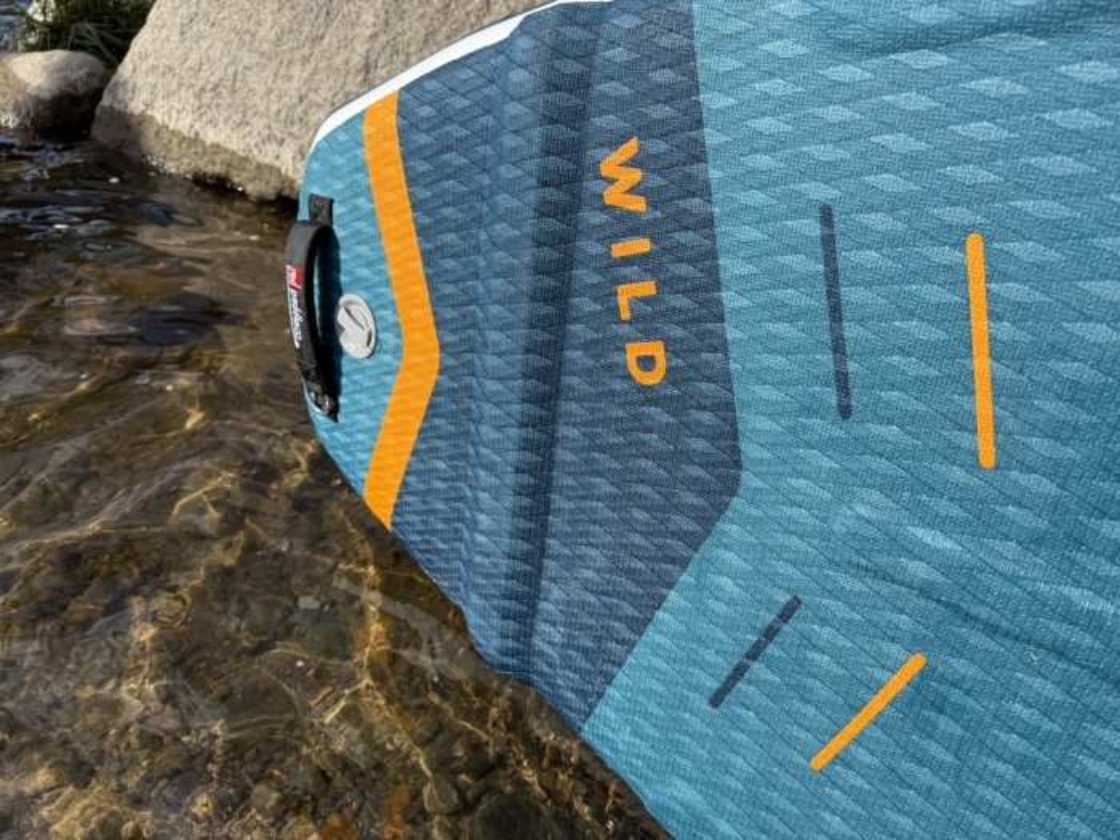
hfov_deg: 71.6
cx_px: 560
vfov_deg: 56.8
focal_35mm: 24
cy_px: 420
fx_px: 777
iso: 80
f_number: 1.78
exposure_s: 1/3145
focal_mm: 6.76
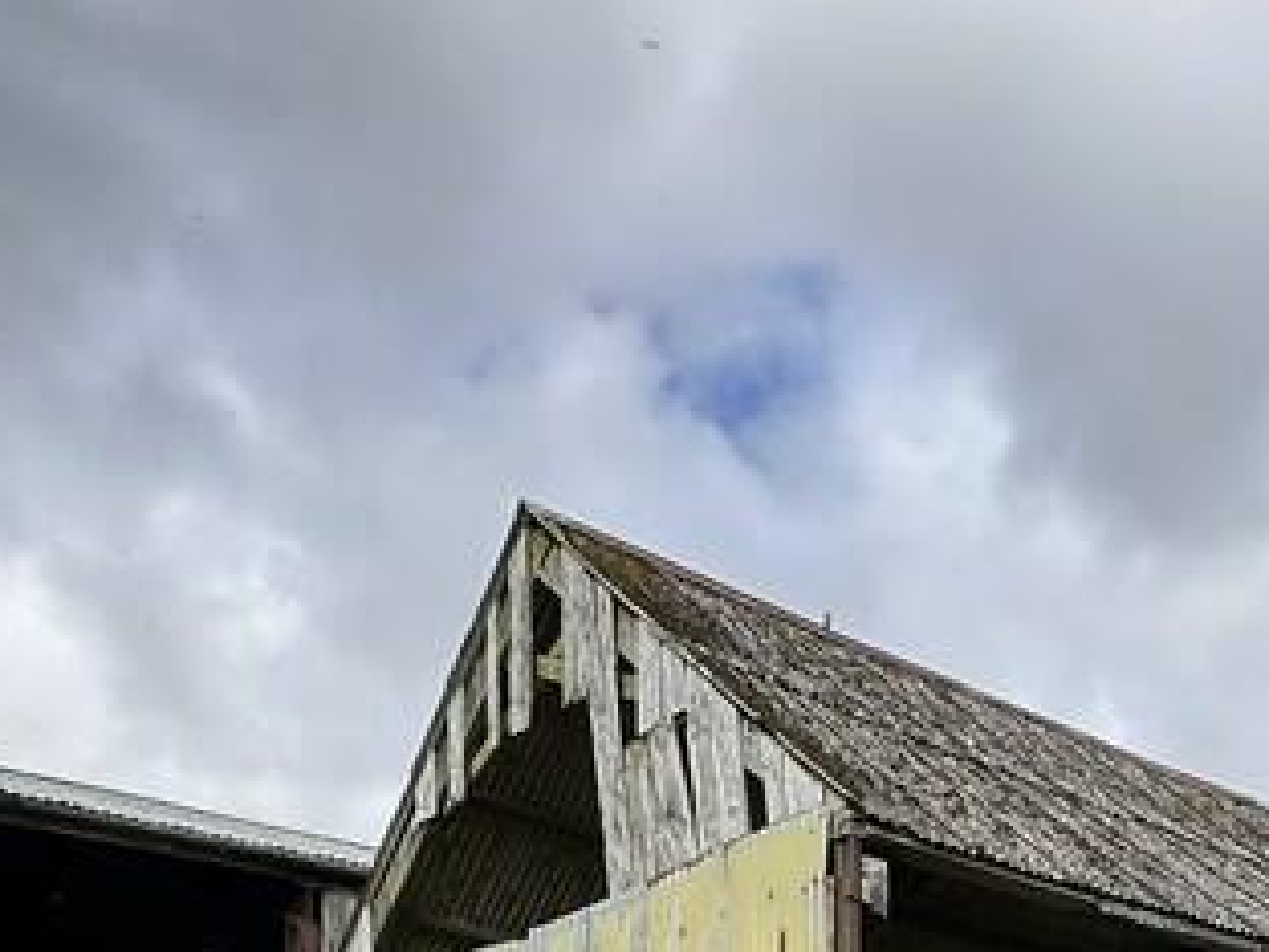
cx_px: 1147
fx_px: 1686
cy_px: 1355
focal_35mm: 46
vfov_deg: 25.3
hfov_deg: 38.4
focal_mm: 2.22
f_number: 2.2
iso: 40
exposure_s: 1/622
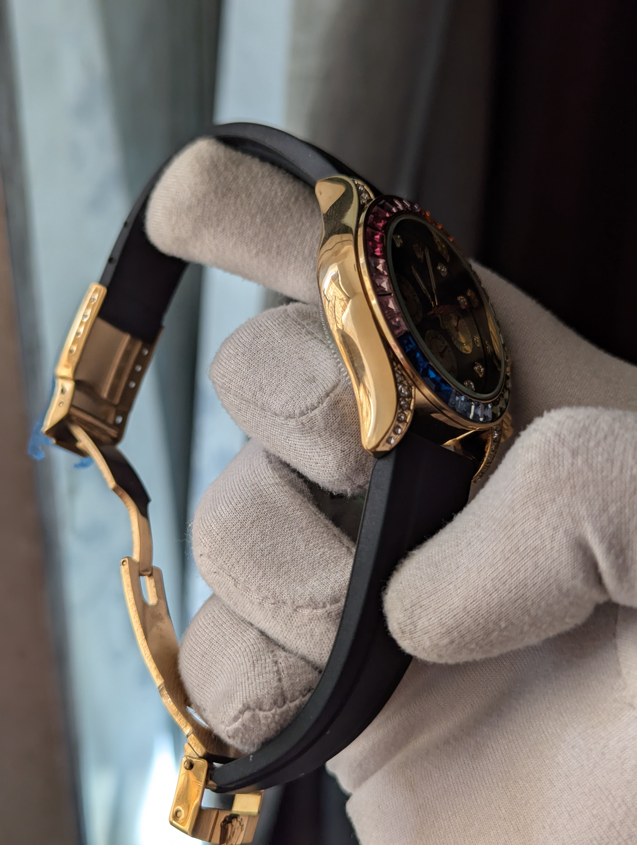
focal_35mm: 48
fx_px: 1175
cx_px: 318
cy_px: 422
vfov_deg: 39.6
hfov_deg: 30.3
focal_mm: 6.81
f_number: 1.85
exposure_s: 1/165
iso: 70
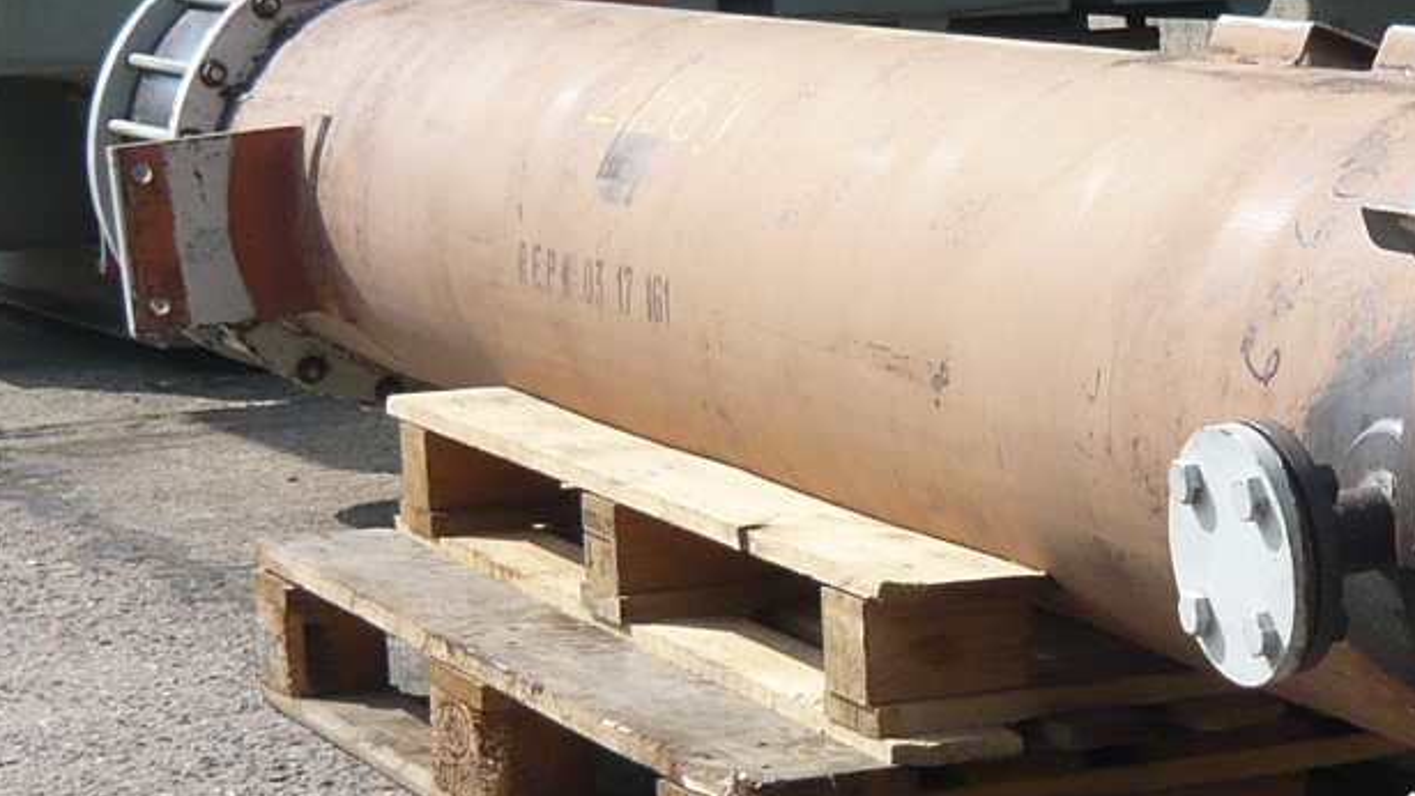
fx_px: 3827
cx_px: 1351
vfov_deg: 11.9
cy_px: 396
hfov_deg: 20.4
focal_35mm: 102
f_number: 8
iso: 100
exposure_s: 1/125
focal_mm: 4.9
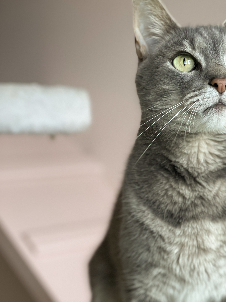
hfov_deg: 16.8
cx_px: 187
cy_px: 225
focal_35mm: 87
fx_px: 757
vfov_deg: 22.3
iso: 80
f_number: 2
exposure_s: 1/122
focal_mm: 6
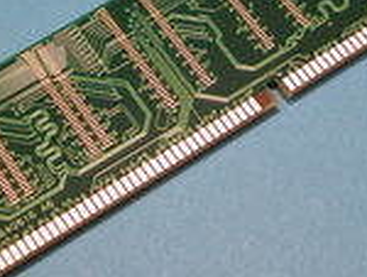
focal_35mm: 133
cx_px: 245
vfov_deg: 11.1
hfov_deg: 14.8
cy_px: 5
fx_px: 1412
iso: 100
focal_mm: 12.7
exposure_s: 1/65.7
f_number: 4.8
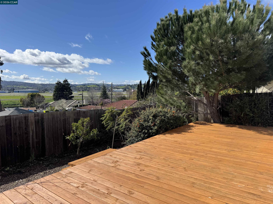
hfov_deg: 71.6
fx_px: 189
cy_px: 102
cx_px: 136
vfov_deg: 56.8
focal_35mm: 24
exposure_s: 1/5348
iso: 80
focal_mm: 6.76
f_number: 1.78
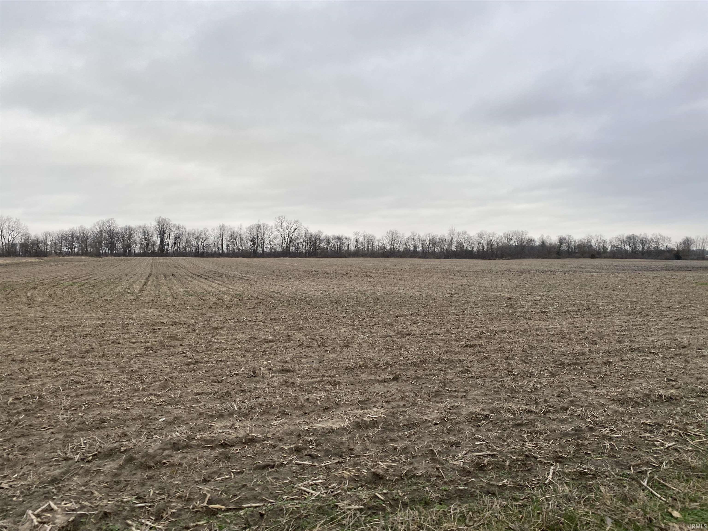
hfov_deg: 67.3
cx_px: 354
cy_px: 266
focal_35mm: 26
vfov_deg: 53.1
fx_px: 532
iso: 32
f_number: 1.8
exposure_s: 1/382
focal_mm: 4.25
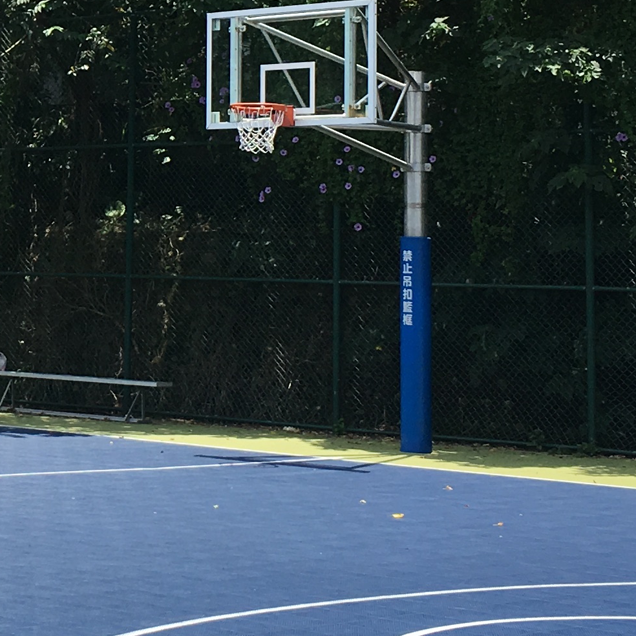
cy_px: 61
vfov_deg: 16.4
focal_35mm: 105
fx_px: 2183
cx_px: -143
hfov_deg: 15.9
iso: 25
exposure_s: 1/974
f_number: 2.2
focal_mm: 4.15
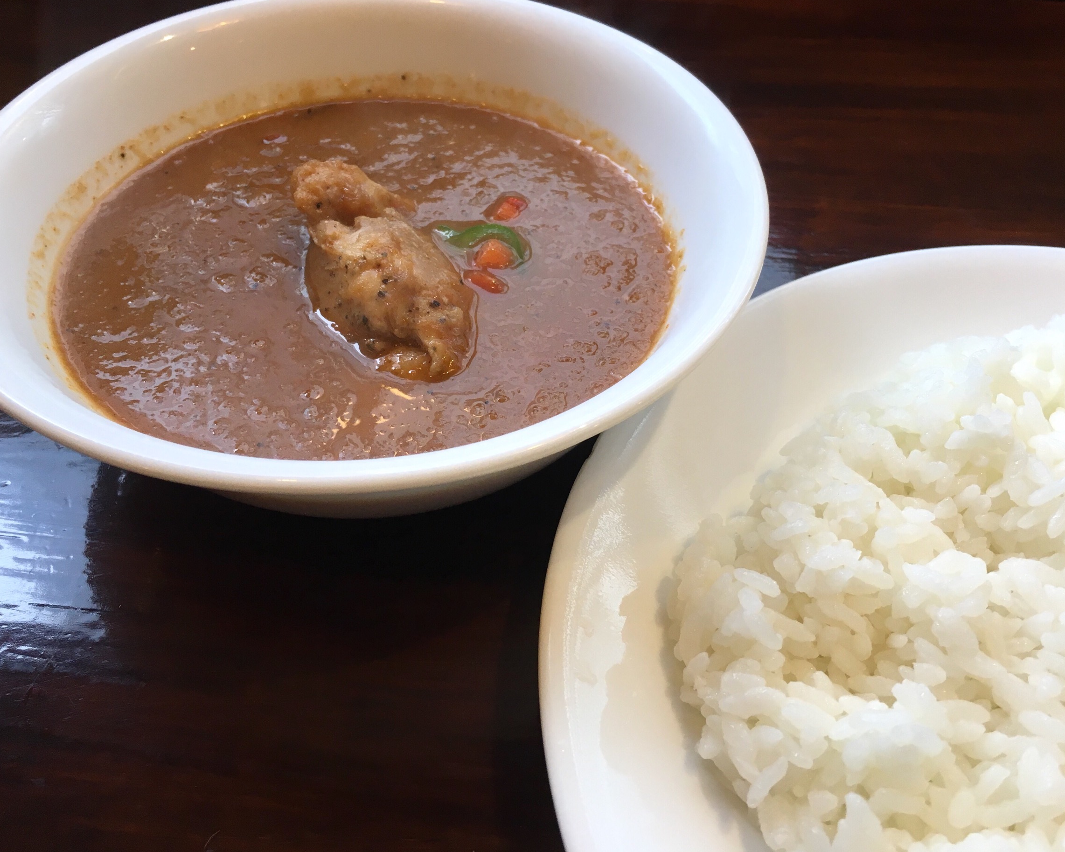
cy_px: 424
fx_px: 977
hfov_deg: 57.2
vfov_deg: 47.1
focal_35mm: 31
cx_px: 554
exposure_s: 1/30
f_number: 2.2
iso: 25
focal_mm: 4.15
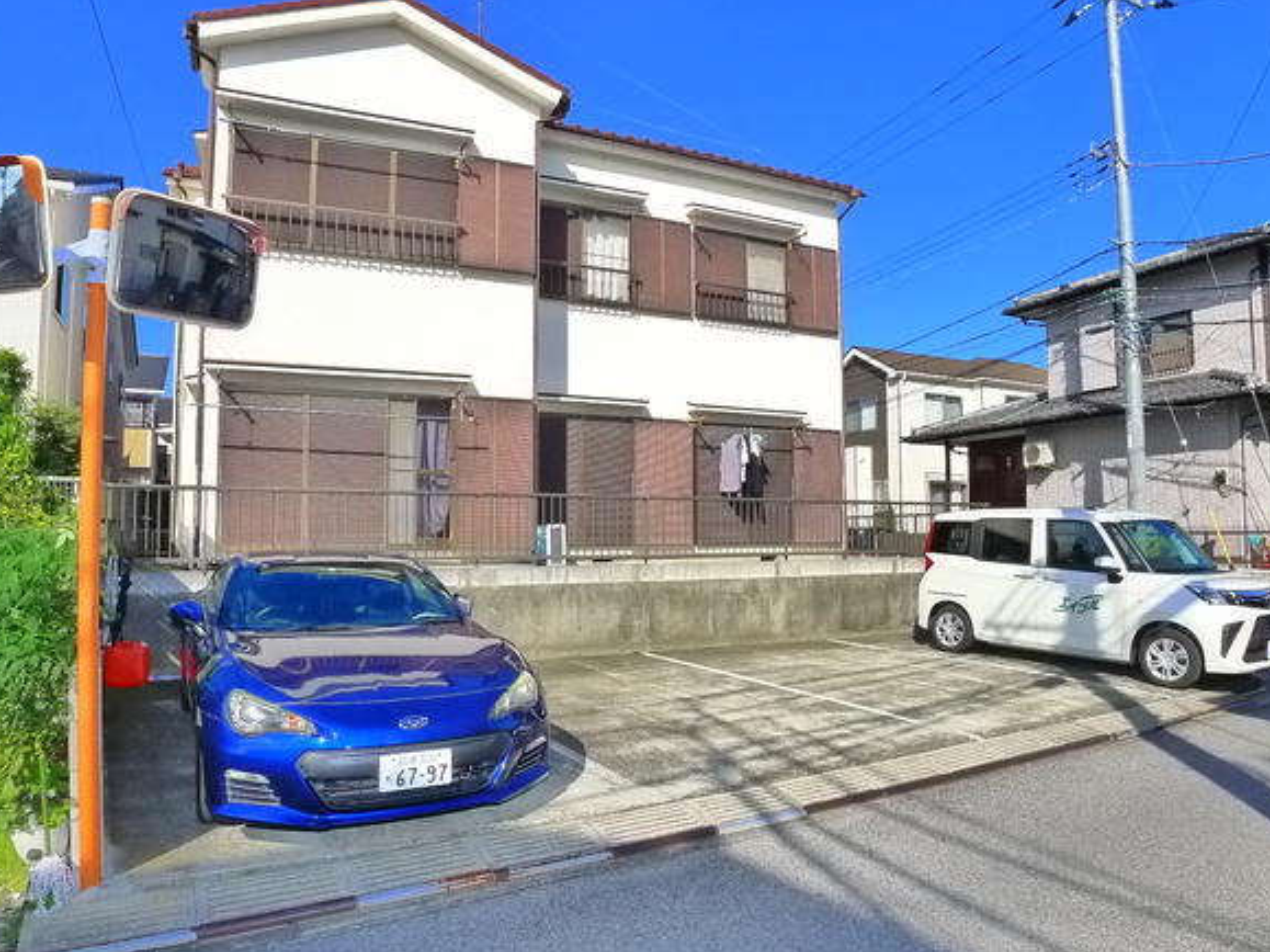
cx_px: 665
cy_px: 497
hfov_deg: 61.6
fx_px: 1064
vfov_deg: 48.2
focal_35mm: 29
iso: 400
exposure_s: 1/1000
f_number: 4
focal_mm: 5.1
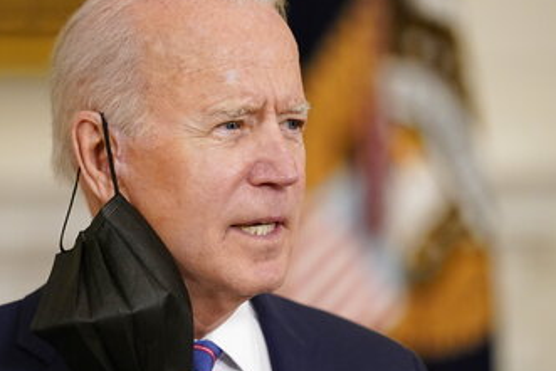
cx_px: 200
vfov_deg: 4.5
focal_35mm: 309
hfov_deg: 6.7
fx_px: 4774
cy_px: 221
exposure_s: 1/400
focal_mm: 200
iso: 4000
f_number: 2.8
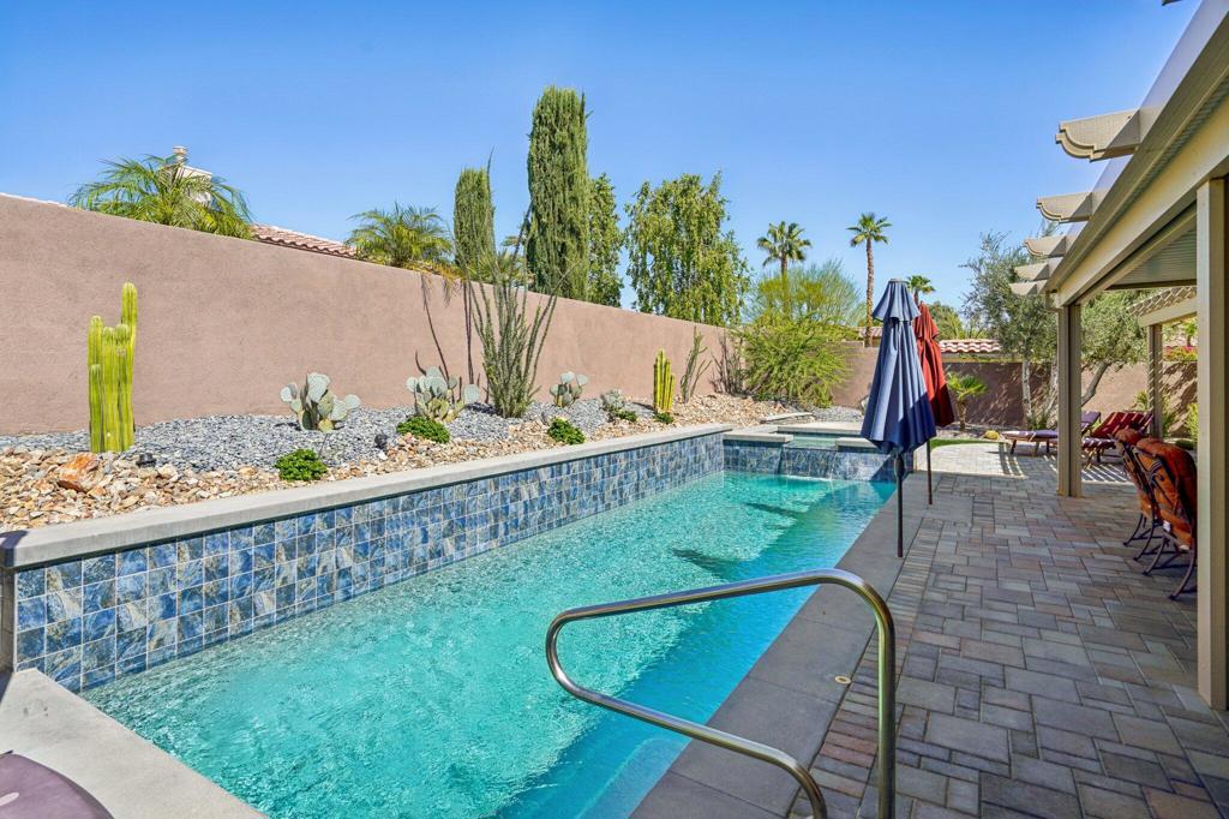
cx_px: 614
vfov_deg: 67.3
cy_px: 410
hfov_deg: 90.0
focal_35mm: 18
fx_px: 614
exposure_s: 1/400
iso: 100
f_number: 7.1
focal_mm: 18
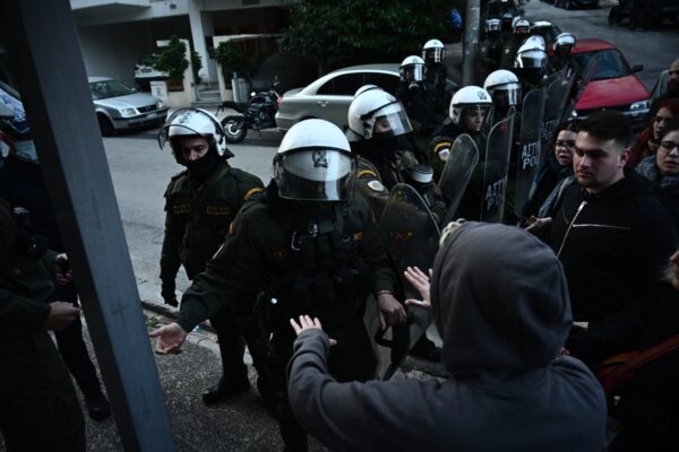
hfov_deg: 73.7
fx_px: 453
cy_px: 226
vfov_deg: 53.1
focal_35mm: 24
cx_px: 340
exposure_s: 1/500
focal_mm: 24
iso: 800
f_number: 4
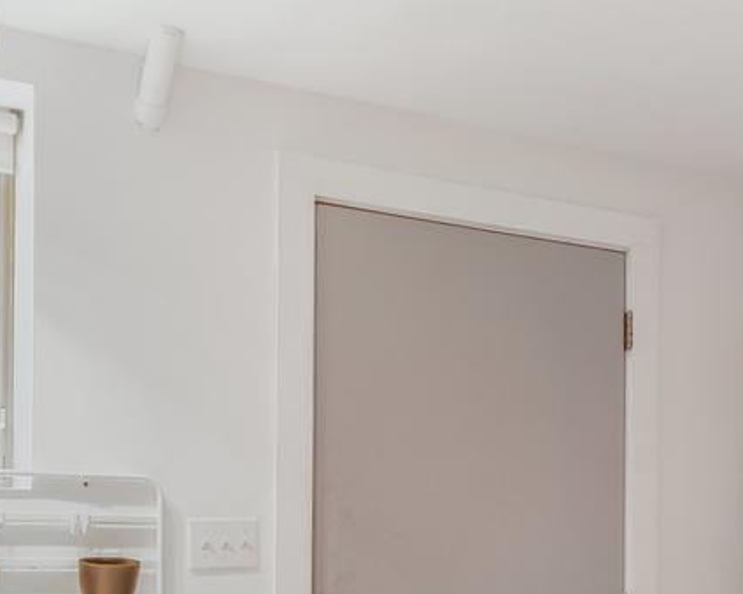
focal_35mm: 51
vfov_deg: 28.2
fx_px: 1121
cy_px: 571
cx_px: 412
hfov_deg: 36.6
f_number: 8
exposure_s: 2
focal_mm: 16
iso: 200
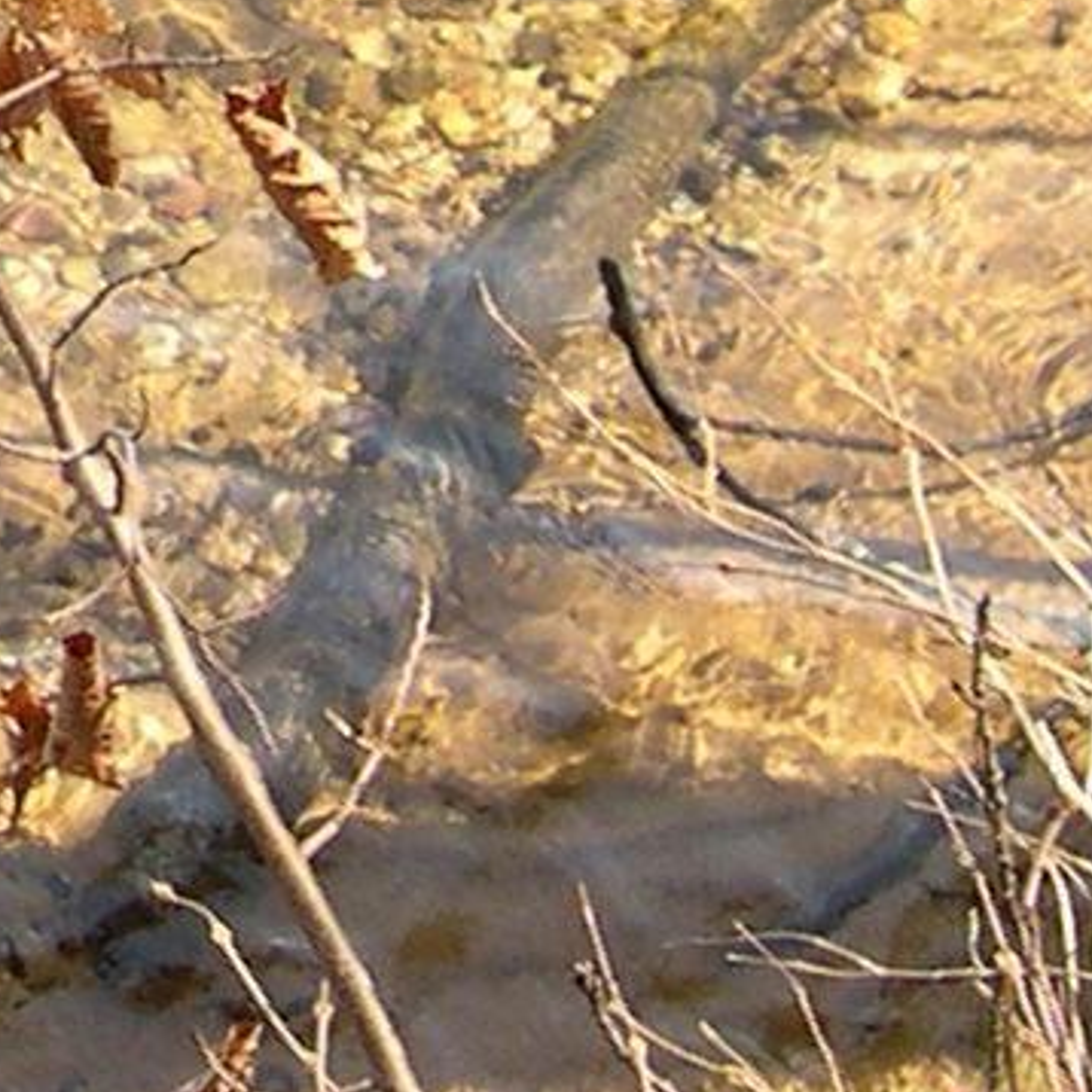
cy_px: -720
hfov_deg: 7.9
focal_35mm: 213
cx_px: -1025
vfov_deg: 8.0
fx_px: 7602
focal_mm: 8
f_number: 2.8
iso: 100
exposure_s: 1/260
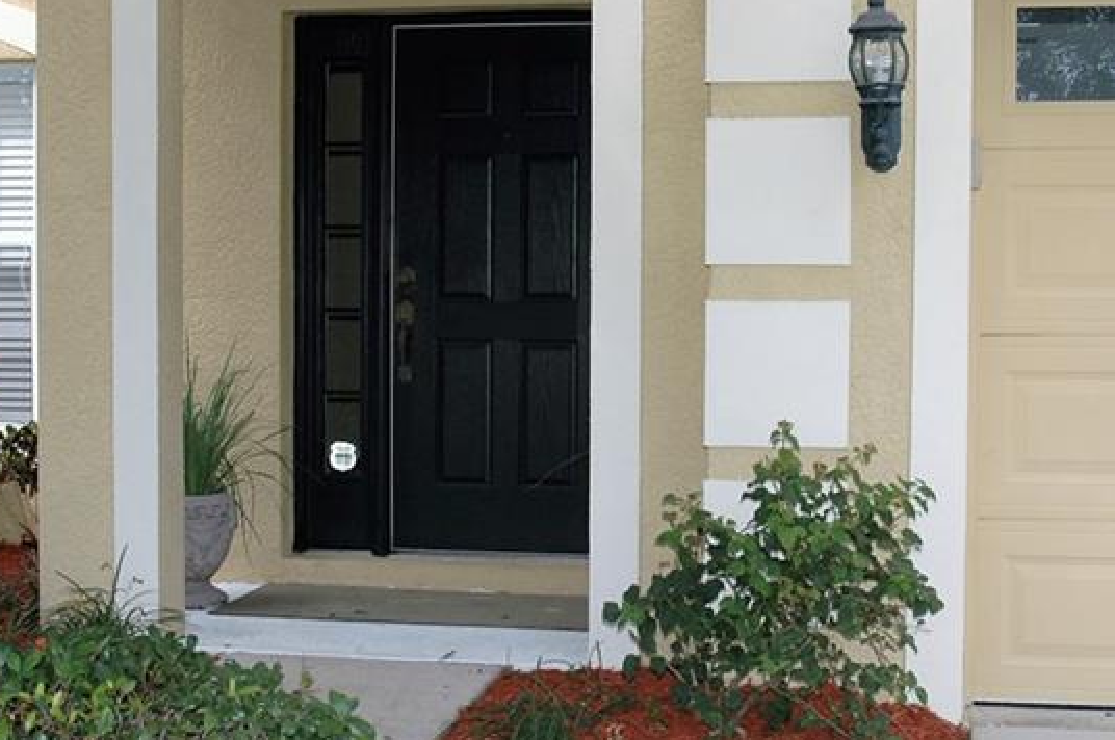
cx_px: 535
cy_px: 395
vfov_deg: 21.5
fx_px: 1949
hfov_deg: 31.9
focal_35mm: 63
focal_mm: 22
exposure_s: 1/500
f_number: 5
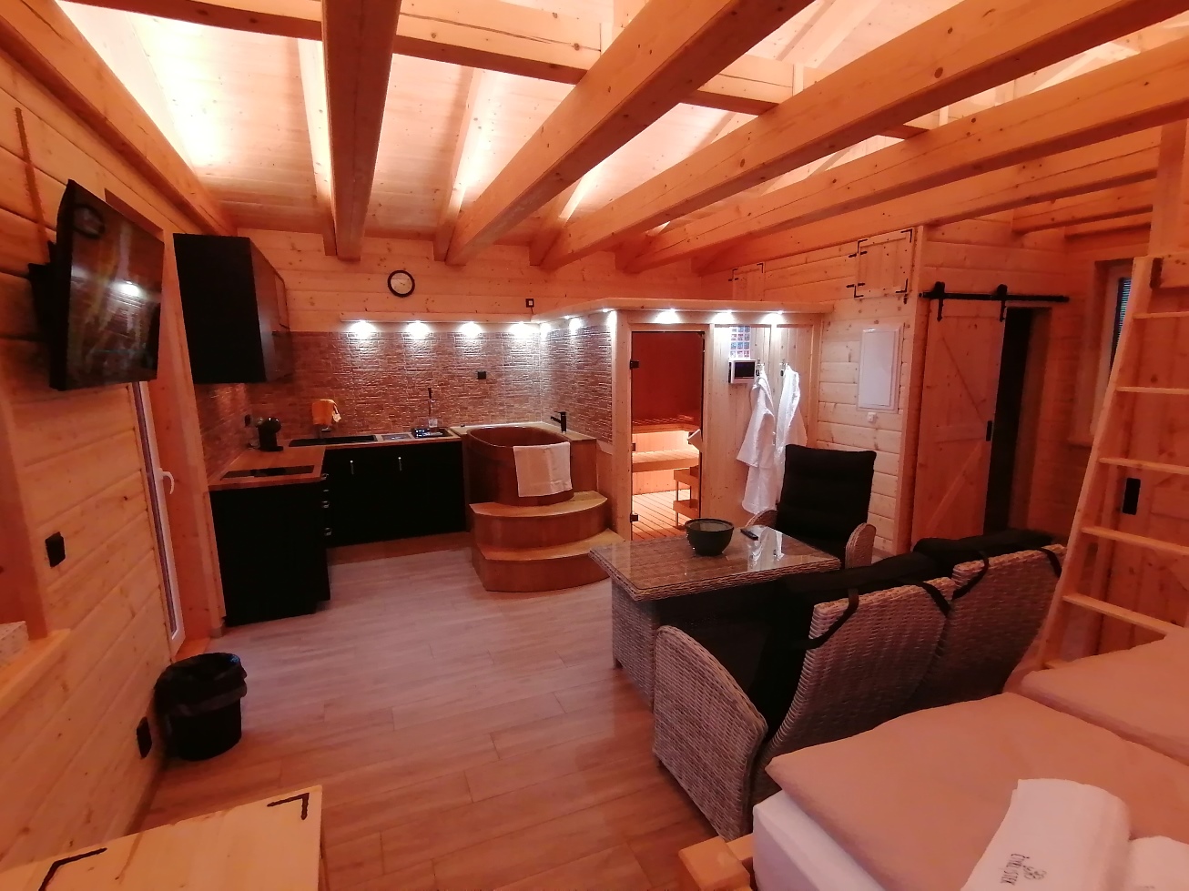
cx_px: 594
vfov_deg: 74.7
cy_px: 446
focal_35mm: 17
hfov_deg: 91.0
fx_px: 584
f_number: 2.4
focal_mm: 2.7
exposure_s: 1/33.3
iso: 200
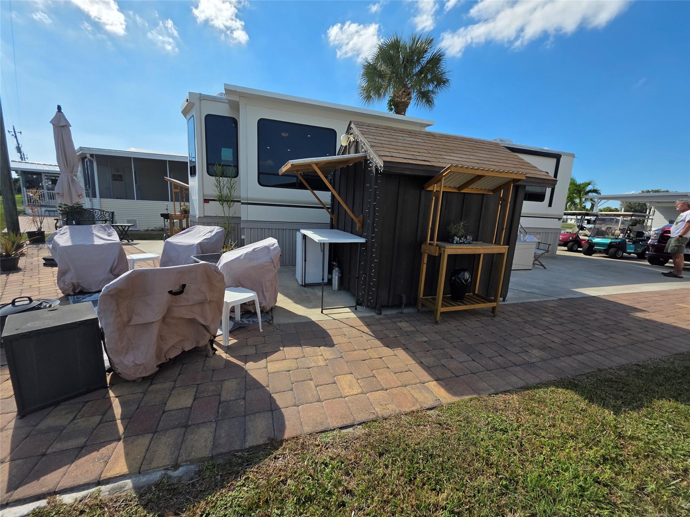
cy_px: 258
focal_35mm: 13
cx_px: 345
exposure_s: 1/2163
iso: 40
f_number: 1.9
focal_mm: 2.2
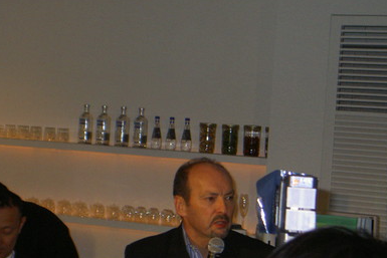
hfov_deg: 16.5
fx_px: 1333
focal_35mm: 124
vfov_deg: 11.1
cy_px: 125
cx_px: 201
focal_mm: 16.8
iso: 200
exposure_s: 1/100
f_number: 4.9
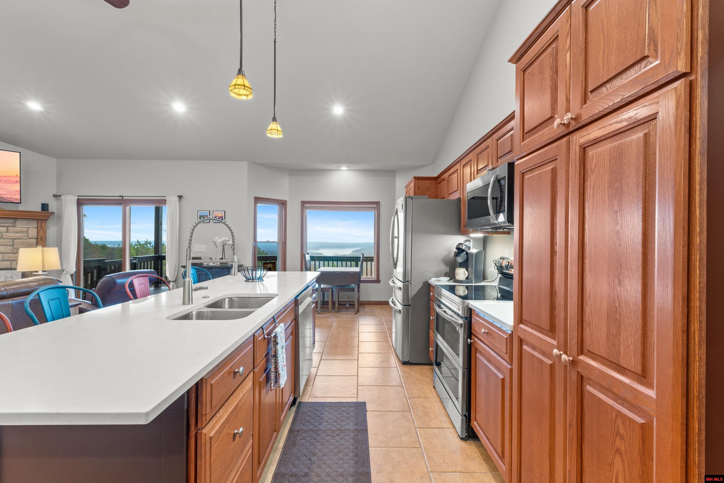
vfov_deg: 77.3
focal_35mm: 15
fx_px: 302
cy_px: 242
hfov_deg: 100.4
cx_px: 362
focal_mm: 10
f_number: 9
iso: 200
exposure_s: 1
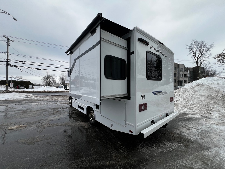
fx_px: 84
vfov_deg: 89.9
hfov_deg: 106.2
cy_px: 84
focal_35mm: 13
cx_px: 112
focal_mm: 1.57
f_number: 1.8
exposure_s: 1/263
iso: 32
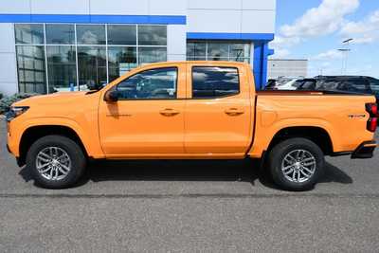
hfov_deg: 65.5
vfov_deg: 46.4
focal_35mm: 28
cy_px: 126
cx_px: 190
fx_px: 295
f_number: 8
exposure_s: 1/250
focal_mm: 19
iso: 100
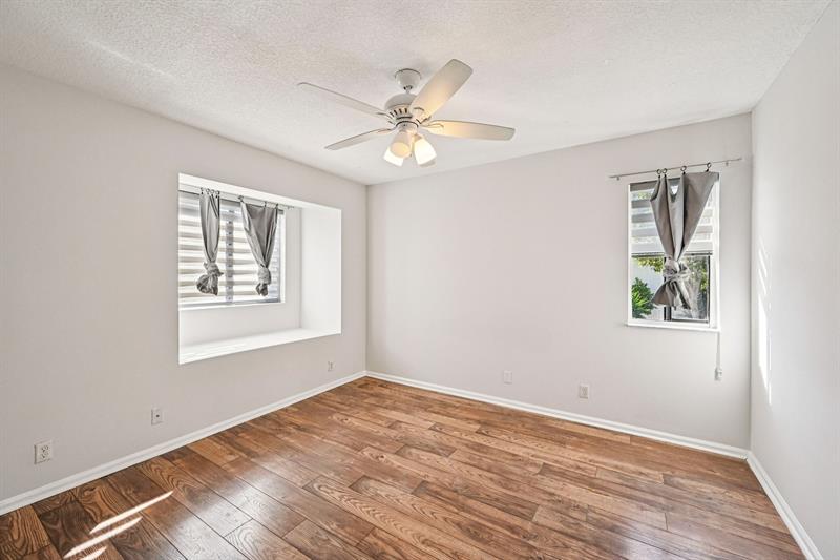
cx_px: 420
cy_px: 280
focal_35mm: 14
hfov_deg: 104.3
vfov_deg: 81.2
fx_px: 327
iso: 1250
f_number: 8
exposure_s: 1/250
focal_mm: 14
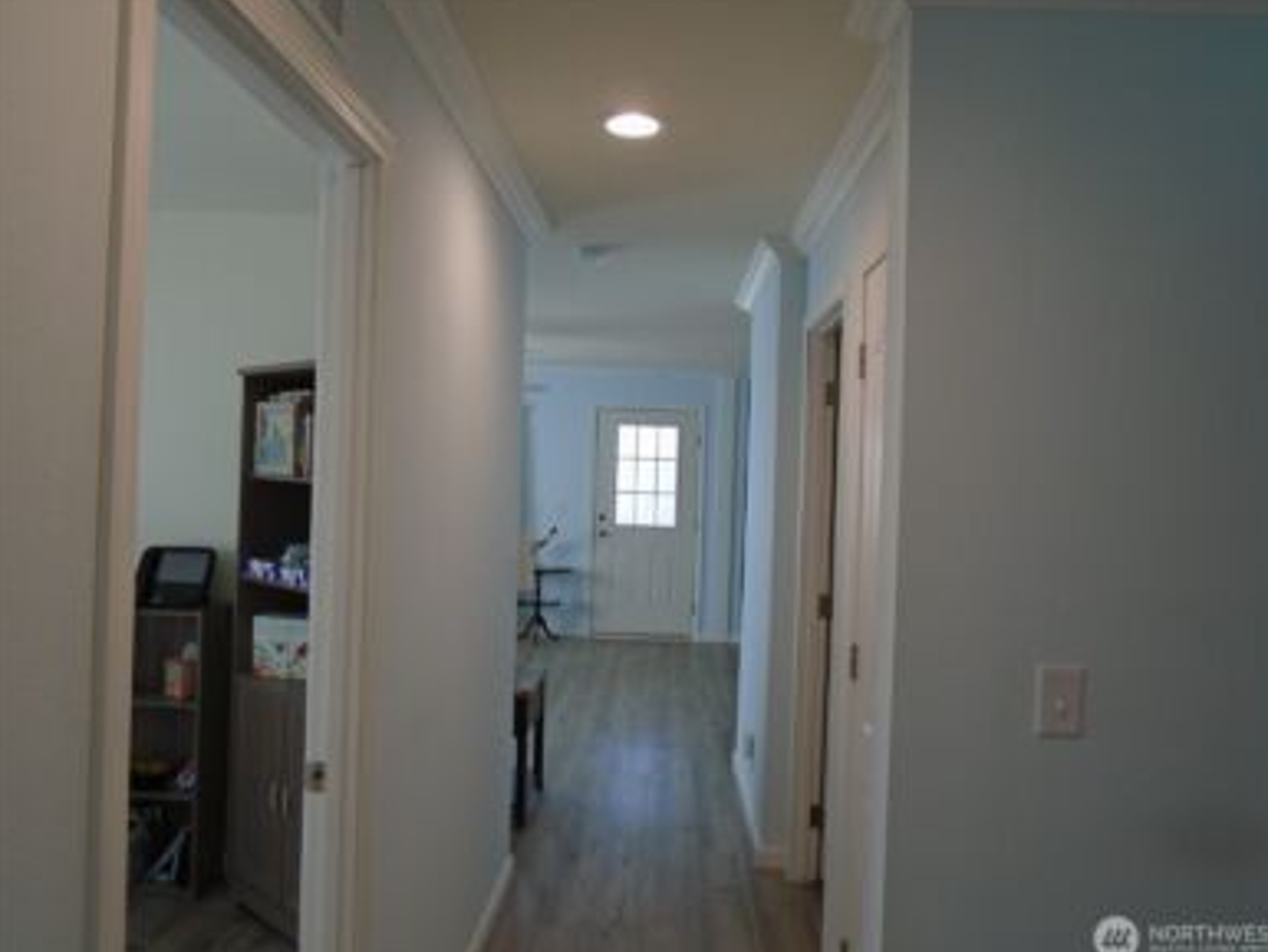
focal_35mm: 27
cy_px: 478
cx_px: 649
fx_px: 989
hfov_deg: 65.3
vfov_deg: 51.4
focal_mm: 4.6
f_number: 3.2
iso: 100
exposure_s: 1/40
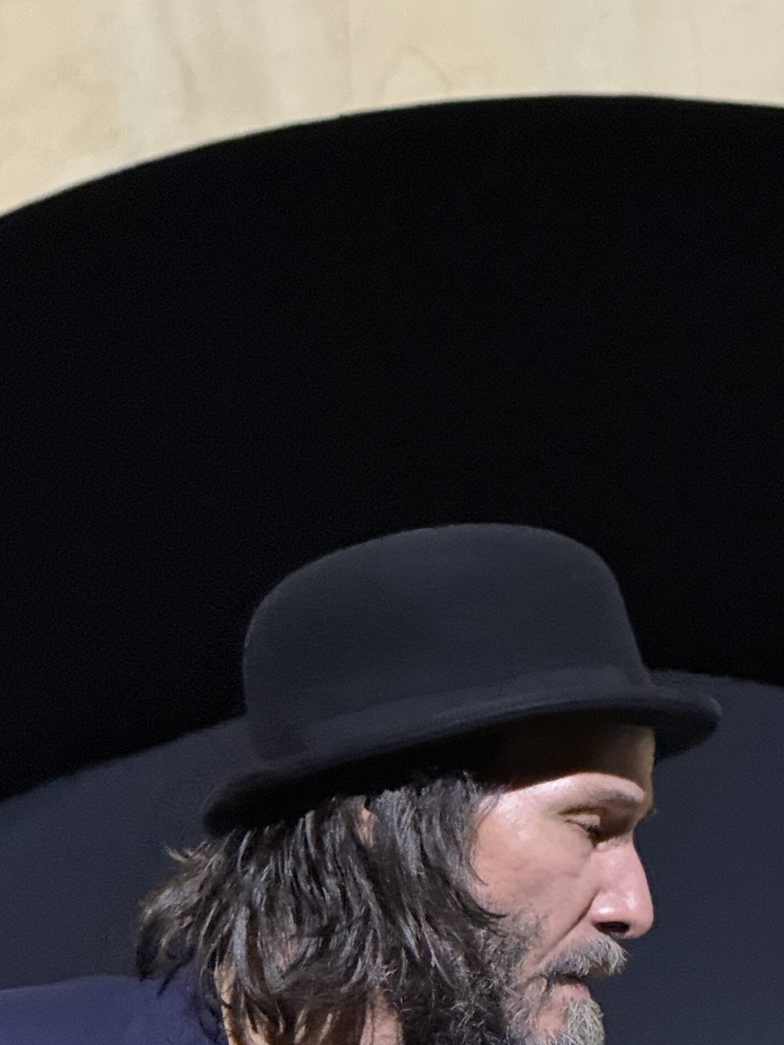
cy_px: 767
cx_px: 461
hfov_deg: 5.8
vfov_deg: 7.7
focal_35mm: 257
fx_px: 7762
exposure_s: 1/40
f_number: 2.8
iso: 1600
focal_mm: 15.66
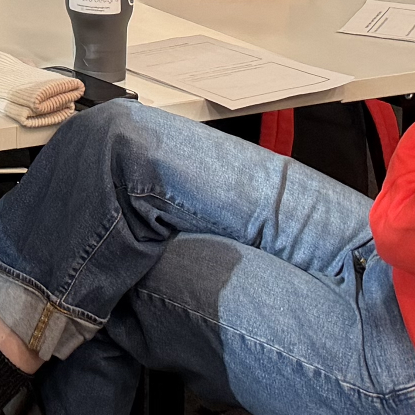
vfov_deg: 11.1
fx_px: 1980
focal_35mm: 146
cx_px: -346
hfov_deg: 11.1
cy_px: -354
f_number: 1.78
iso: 125
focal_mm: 6.76
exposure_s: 1/60
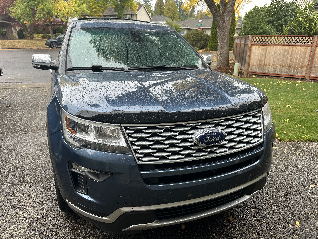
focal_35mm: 24
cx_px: 159
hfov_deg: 71.6
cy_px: 120
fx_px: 220
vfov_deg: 56.8
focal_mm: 6.86
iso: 64
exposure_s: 1/121
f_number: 1.78
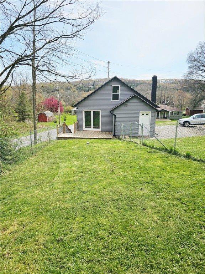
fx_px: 182
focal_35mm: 23
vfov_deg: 73.9
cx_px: 102
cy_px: 137
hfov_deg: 58.9
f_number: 1.7
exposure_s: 1/1108
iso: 10
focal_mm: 6.3
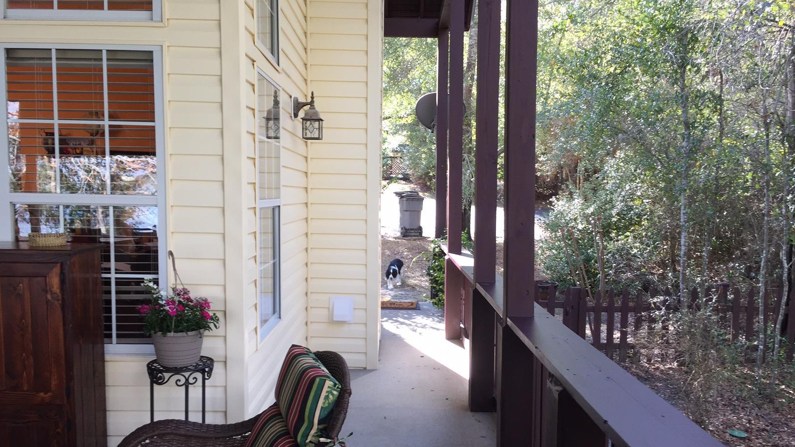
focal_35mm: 32
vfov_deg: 36.6
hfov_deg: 61.0
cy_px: 263
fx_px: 675
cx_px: 394
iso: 50
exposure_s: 1/120
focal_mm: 4.15
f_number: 2.2
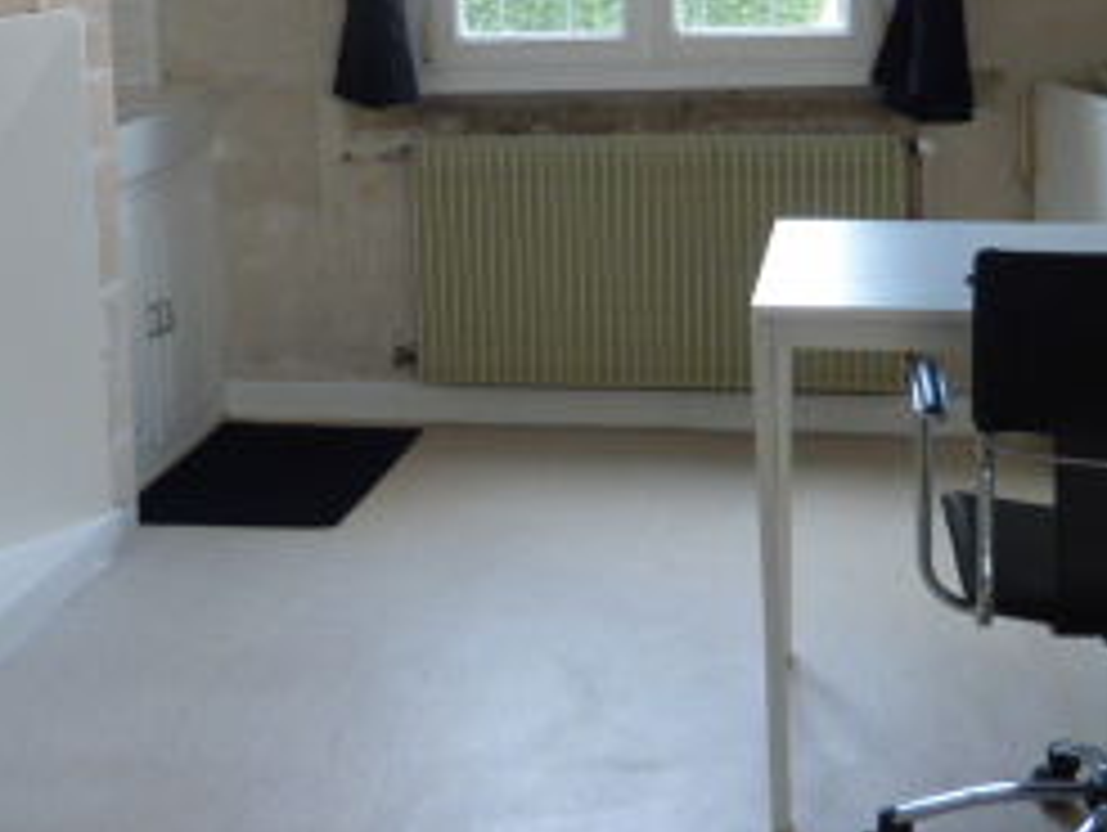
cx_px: 423
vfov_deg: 22.2
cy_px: 130
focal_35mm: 65
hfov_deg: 29.7
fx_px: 2081
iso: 80
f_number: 3.3
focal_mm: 4.1
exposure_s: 1/30
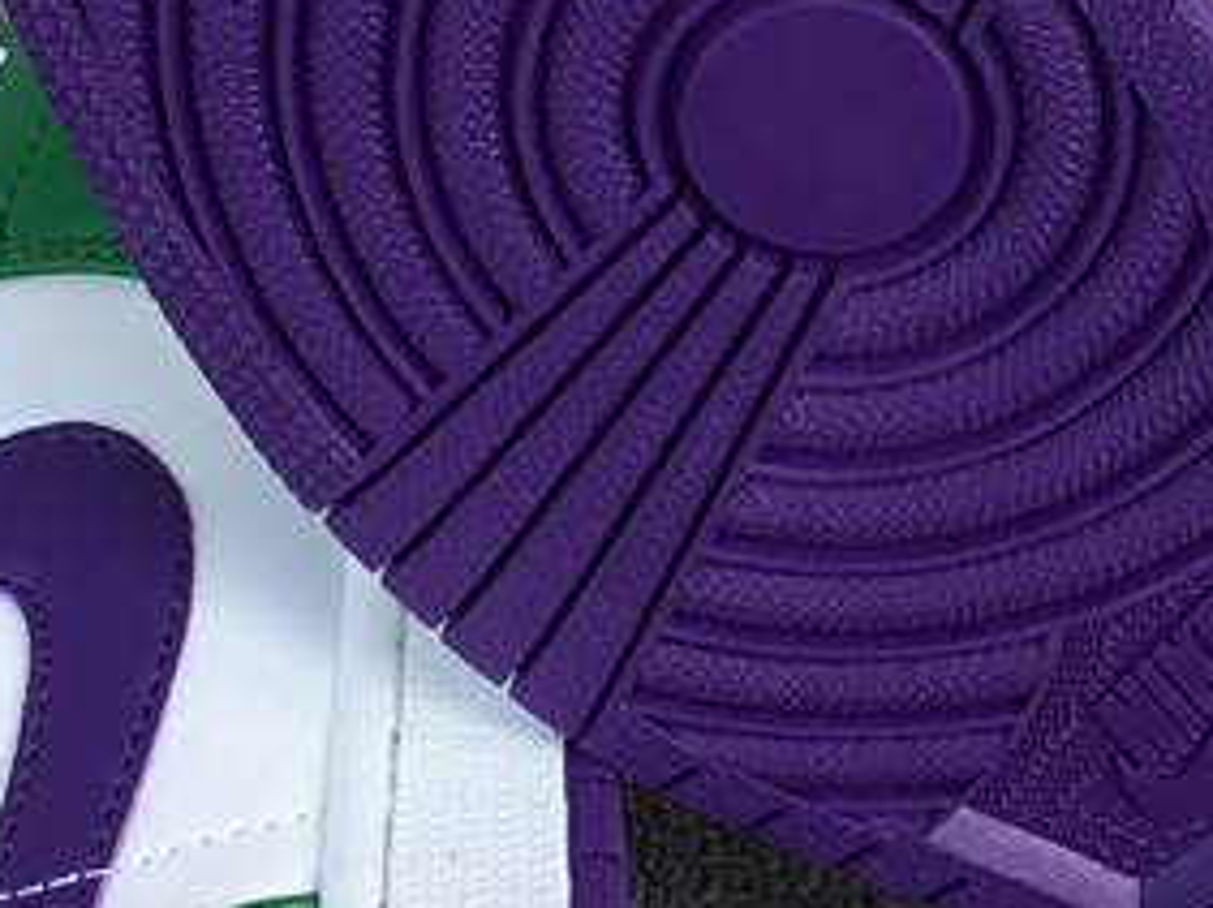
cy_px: 441
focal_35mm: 99
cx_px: 714
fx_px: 3466
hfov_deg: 19.8
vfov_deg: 14.9
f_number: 2.4
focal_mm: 3.3
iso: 25
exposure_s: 1/247
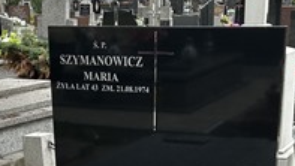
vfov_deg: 13.1
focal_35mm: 87
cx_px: 110
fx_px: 681
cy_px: 250
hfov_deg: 24.4
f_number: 1.5
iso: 50
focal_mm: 5.7
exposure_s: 1/982
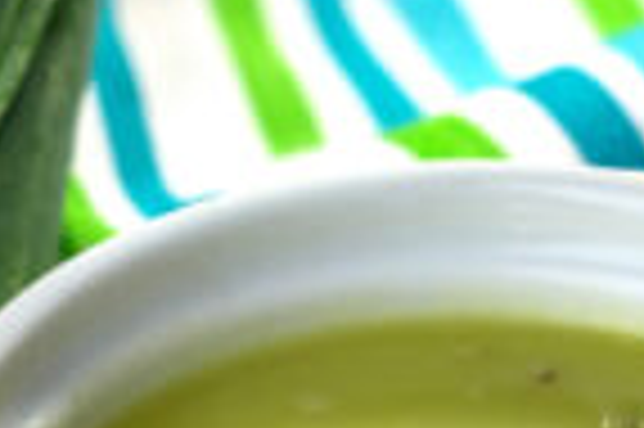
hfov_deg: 6.8
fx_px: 5450
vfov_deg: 4.5
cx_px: 396
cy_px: 595
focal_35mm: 305
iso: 100
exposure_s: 1/125
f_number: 3.5
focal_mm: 50
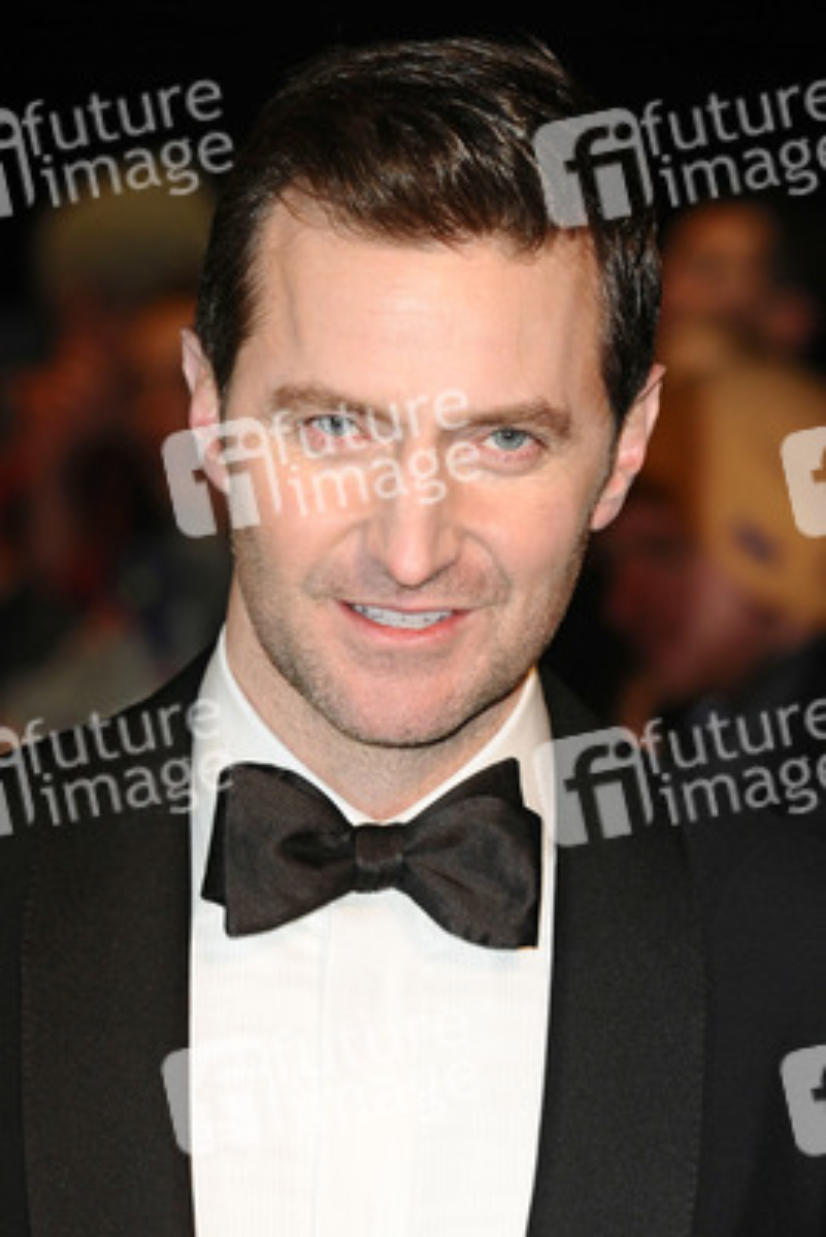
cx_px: 413
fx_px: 5777
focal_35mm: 168
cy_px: 618
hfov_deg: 8.2
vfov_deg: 12.2
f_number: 4.5
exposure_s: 1/200
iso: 320
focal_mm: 112
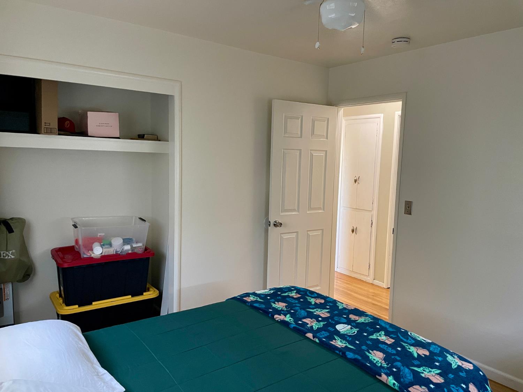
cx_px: 262
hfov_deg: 67.3
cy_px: 196
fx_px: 393
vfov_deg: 53.1
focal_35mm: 26
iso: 400
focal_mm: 4.2
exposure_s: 1/60
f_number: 1.6
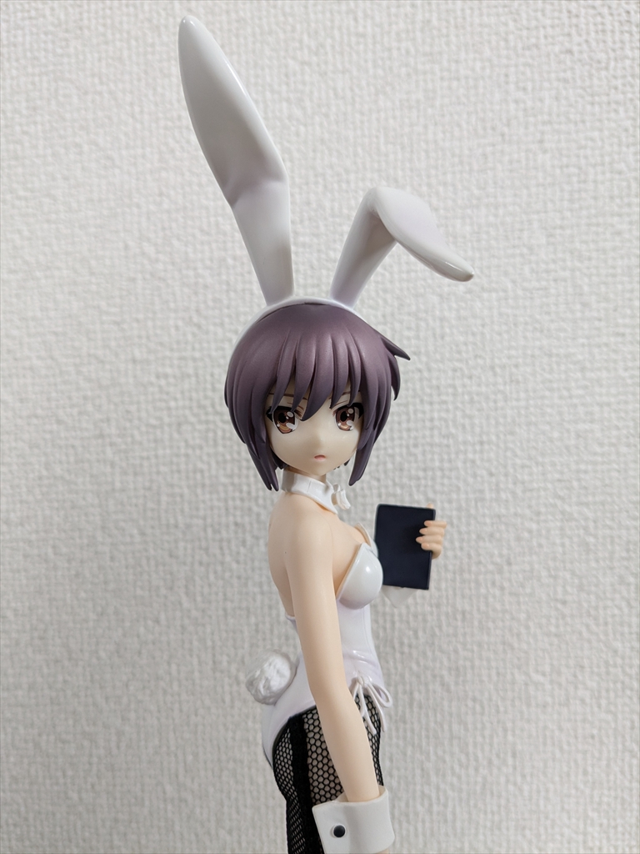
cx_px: 320
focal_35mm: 27
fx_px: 666
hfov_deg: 51.4
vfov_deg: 65.3
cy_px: 427
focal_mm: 4.38
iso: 93
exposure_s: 1/24
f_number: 1.73
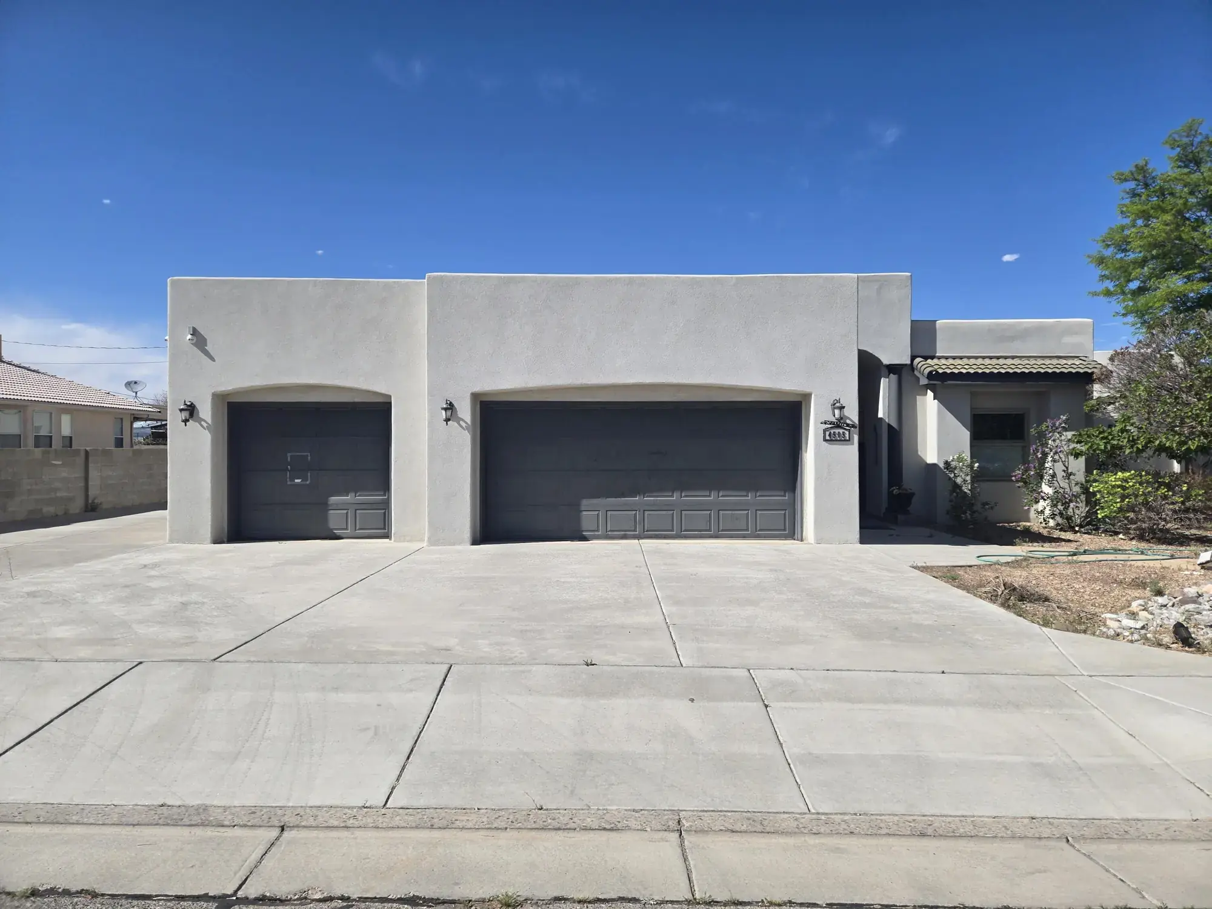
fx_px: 805
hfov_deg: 73.9
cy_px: 454
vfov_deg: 58.9
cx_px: 606
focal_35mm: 23
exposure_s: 1/2921
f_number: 1.8
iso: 25
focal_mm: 5.4
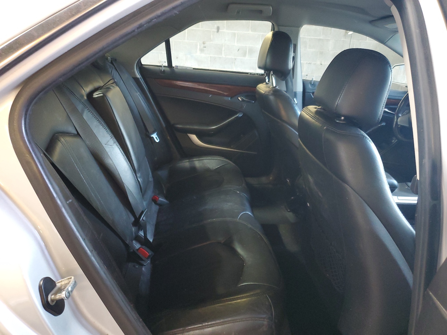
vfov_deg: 53.1
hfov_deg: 67.3
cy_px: 168
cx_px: 224
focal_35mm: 26
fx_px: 336
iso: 274
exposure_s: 1/60.2
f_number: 1.5
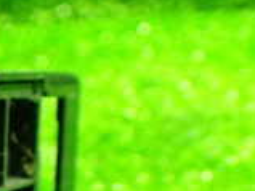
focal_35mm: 113
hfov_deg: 16.0
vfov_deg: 12.7
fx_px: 832
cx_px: -127
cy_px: 238
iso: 1000
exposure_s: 1/30
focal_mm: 5.4
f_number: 2.3
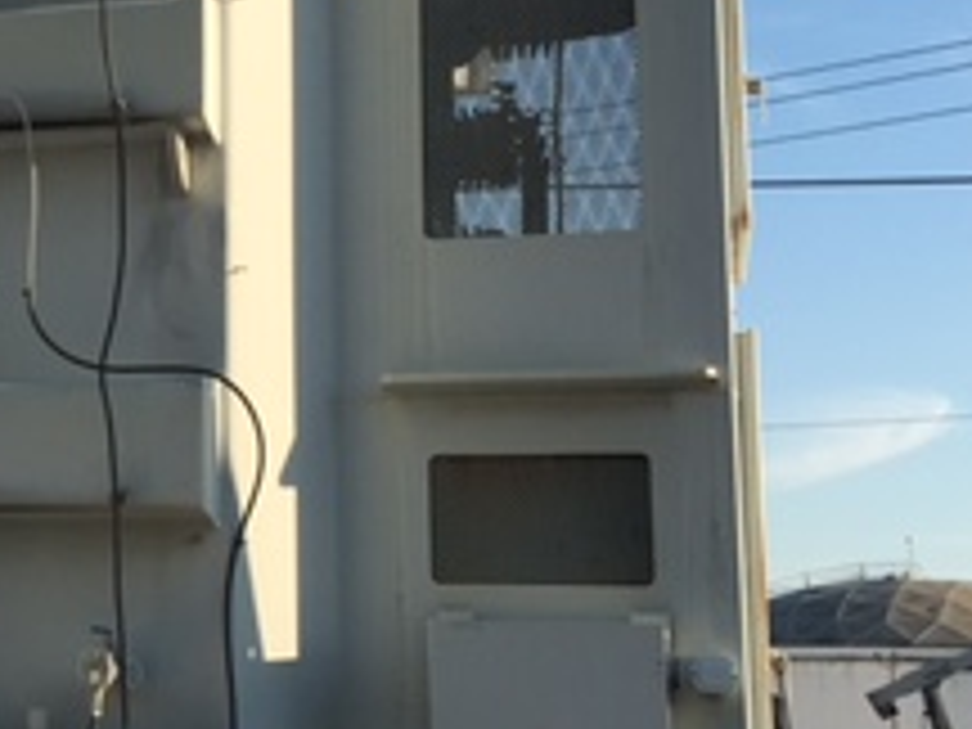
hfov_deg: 20.7
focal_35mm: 86
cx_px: -292
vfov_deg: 17.2
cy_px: 302
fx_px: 2415
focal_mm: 4.15
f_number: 2.2
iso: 25
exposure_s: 1/1166
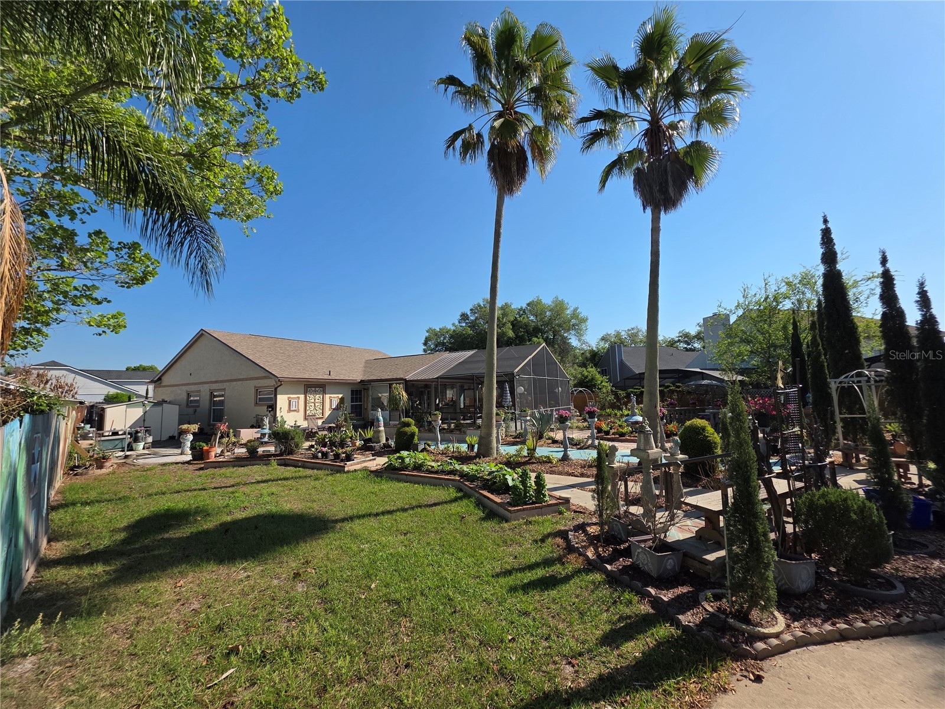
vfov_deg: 89.9
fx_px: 355
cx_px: 472
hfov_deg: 106.2
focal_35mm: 13
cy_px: 354
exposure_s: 1/2271
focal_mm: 2.2
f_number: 1.9
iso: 40
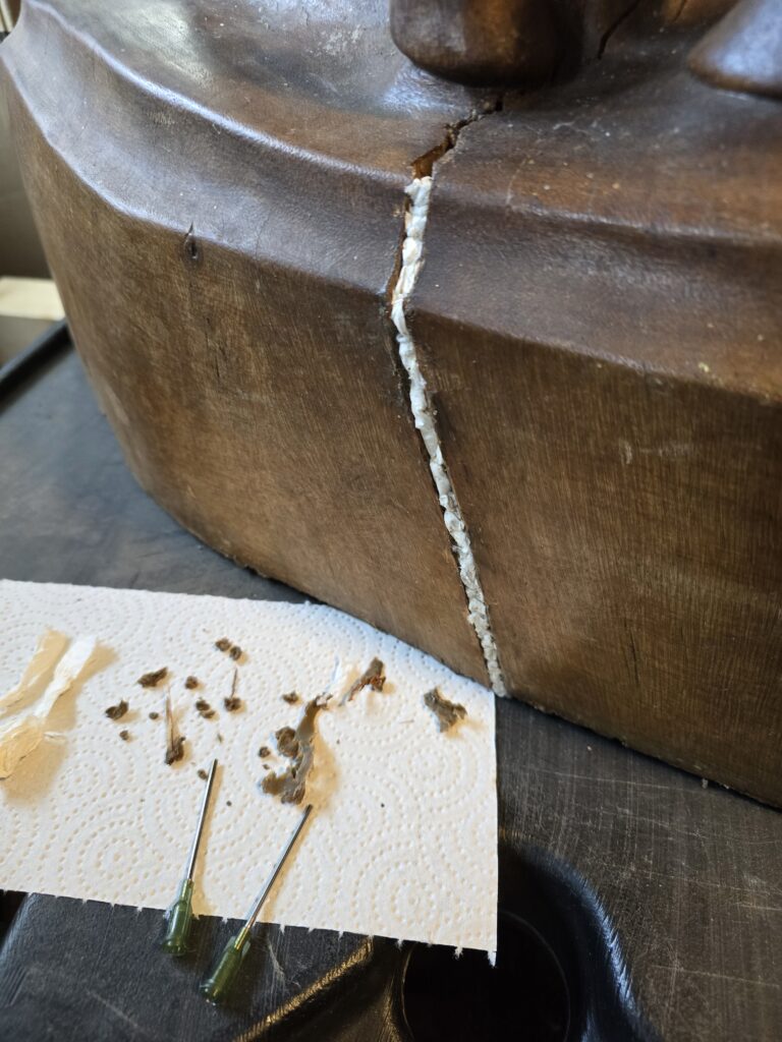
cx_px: 391
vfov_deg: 73.9
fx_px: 693
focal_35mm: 23
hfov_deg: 58.9
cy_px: 521
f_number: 1.7
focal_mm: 6.3
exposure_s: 1/120
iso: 400
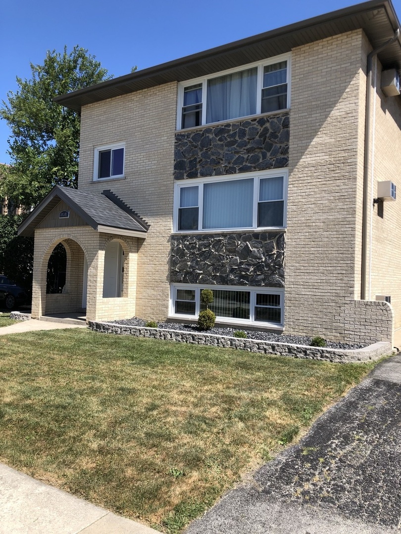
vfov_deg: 63.4
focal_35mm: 28
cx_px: 200
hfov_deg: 49.7
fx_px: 432
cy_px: 267
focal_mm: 4
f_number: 1.8
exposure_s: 1/1350
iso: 20
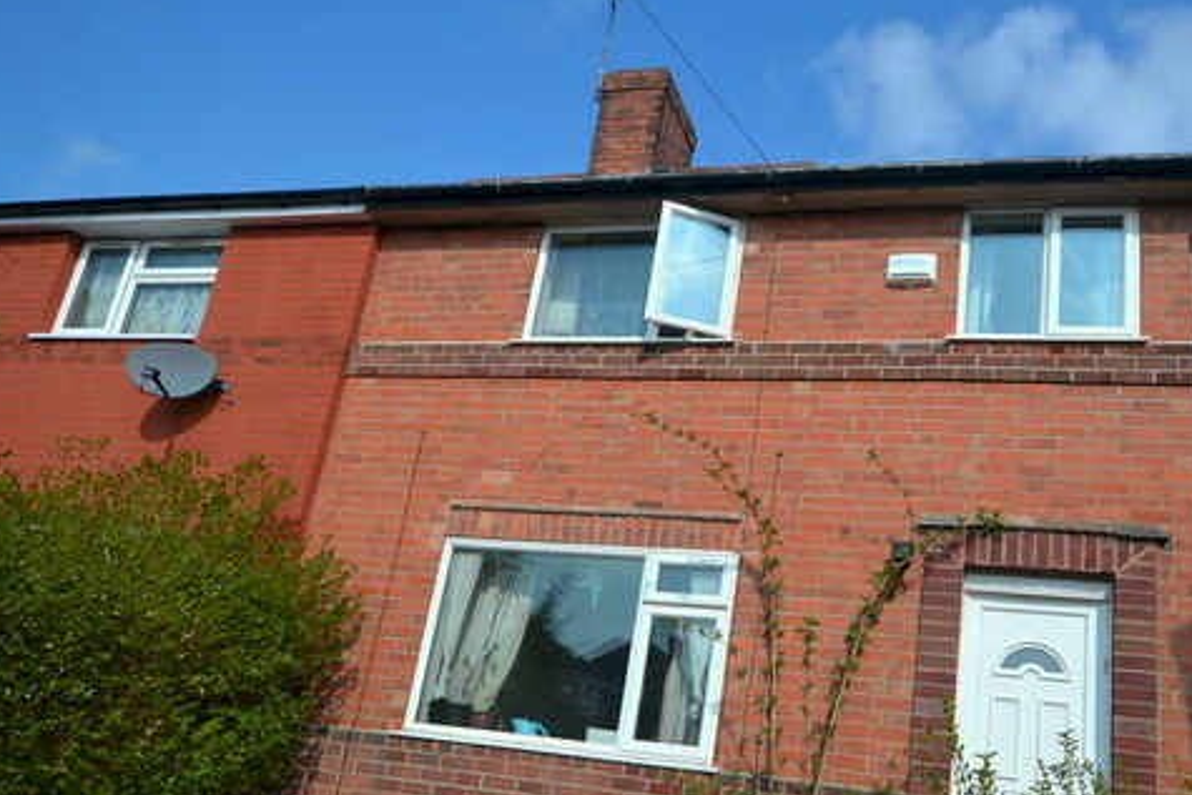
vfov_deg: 45.1
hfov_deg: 62.5
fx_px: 952
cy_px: 478
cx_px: 798
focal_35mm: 29
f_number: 8
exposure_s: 1/250
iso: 100
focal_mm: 13
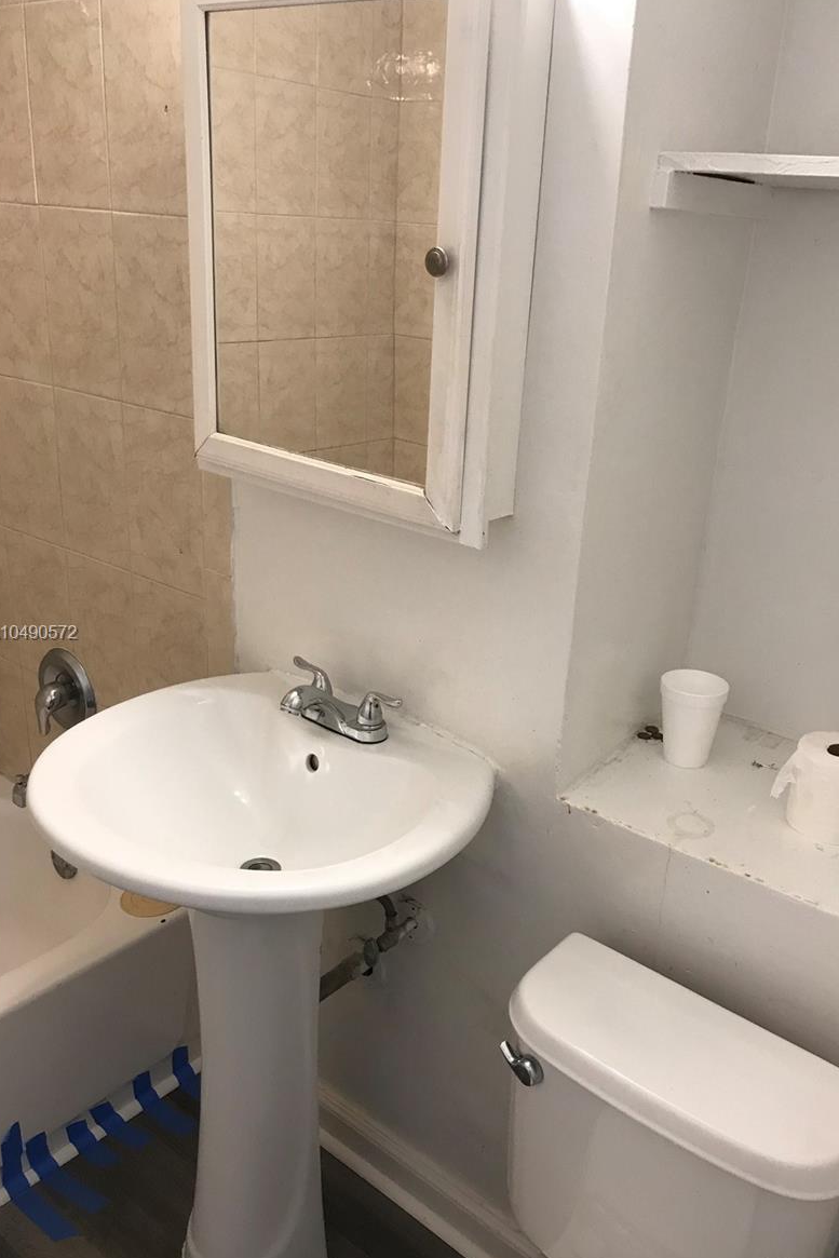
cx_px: 470
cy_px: 635
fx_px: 1048
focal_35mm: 30
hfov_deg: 43.5
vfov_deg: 61.9
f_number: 1.8
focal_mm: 3.99
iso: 32
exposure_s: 1/30
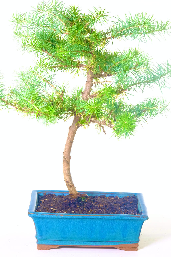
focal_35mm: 123
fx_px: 876
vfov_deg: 16.6
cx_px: 86
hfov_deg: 11.2
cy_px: 128
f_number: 13
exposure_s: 1/13
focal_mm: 81.9
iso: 1600
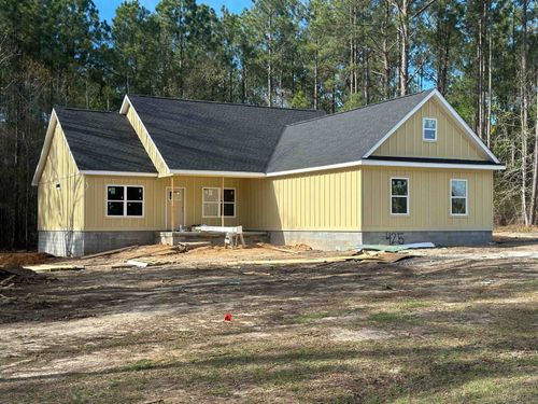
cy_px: 202
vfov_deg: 30.3
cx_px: 269
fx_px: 746
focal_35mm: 48
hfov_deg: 39.7
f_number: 1.78
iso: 100
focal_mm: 6.86
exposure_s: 1/3058
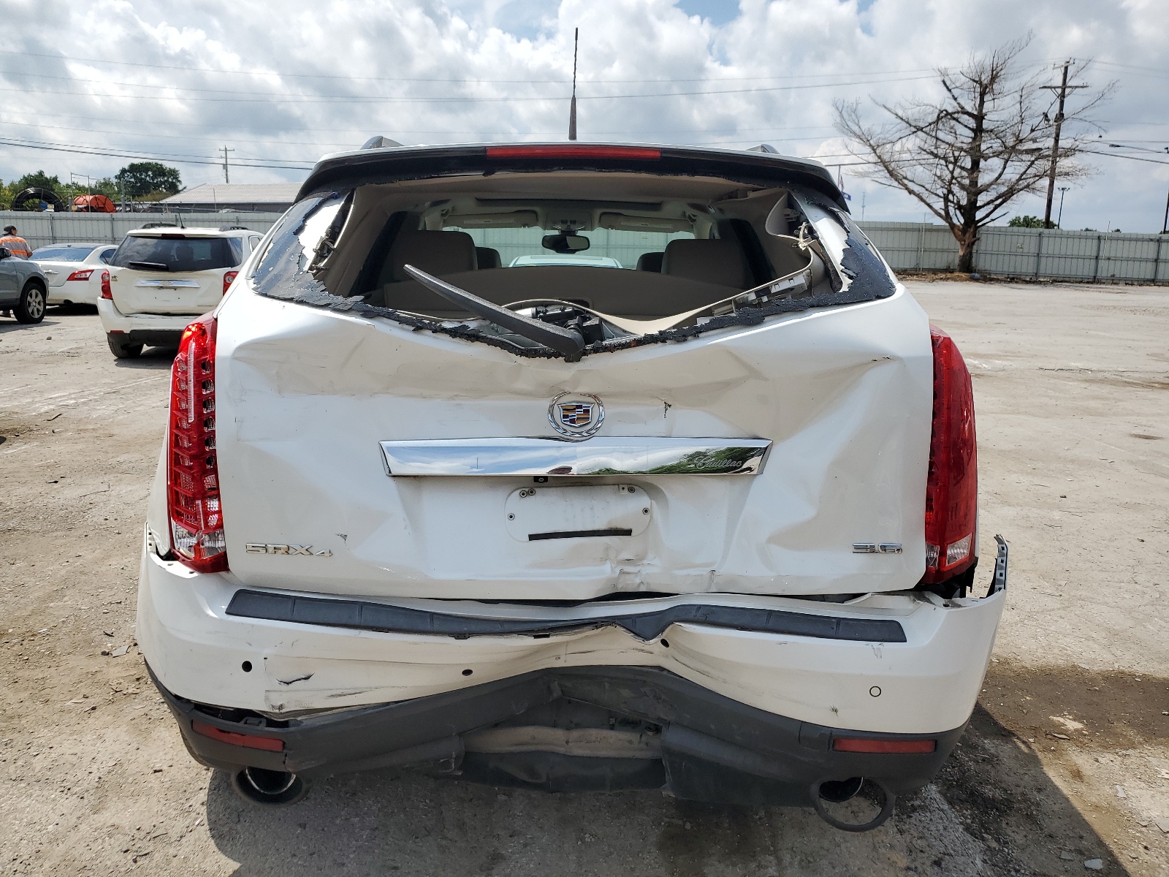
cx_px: 584
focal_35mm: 26
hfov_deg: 67.3
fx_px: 878
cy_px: 438
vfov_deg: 53.1
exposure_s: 1/5000
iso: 50
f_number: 1.5
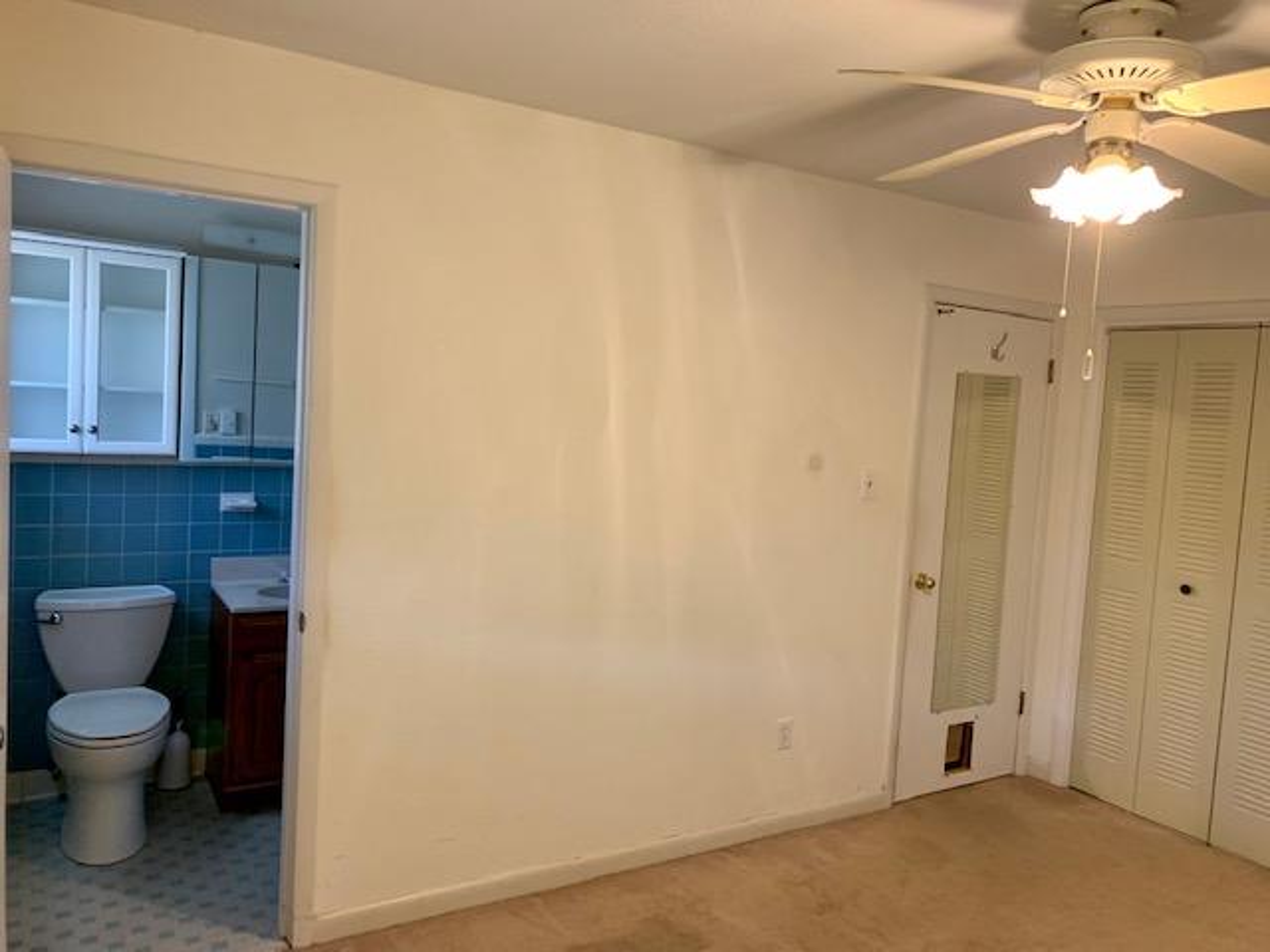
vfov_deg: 53.1
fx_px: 954
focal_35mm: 26
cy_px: 476
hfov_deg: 67.3
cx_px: 635
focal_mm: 4.25
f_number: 1.8
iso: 160
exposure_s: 1/60
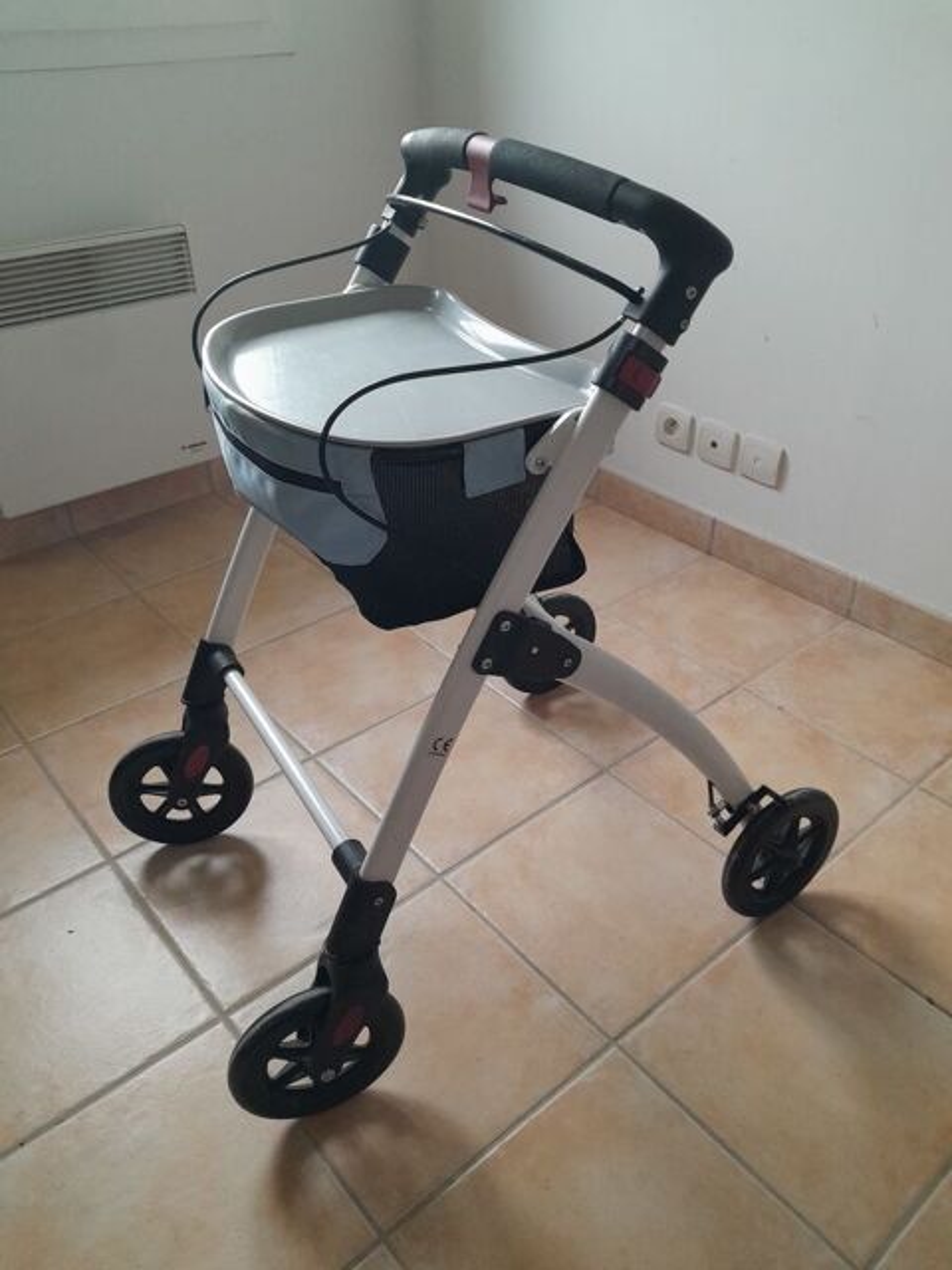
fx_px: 990
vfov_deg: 65.3
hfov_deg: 51.4
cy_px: 635
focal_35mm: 27
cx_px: 476
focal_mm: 4
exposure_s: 1/50
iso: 250
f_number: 1.8
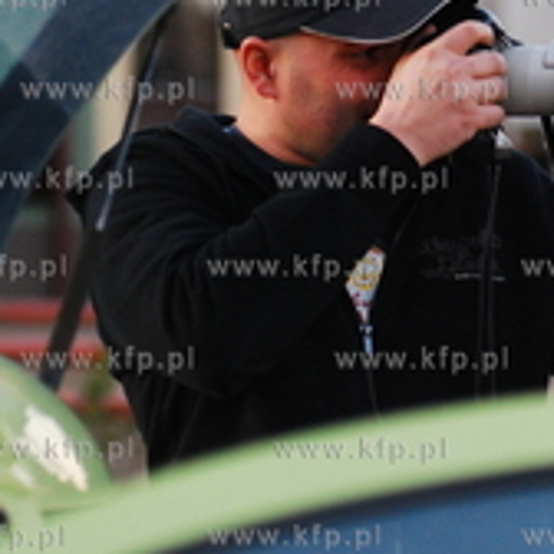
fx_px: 5070
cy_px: 135
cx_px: 538
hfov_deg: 6.2
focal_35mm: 280
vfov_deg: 6.2
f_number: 2.8
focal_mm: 92
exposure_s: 1/160
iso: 1000
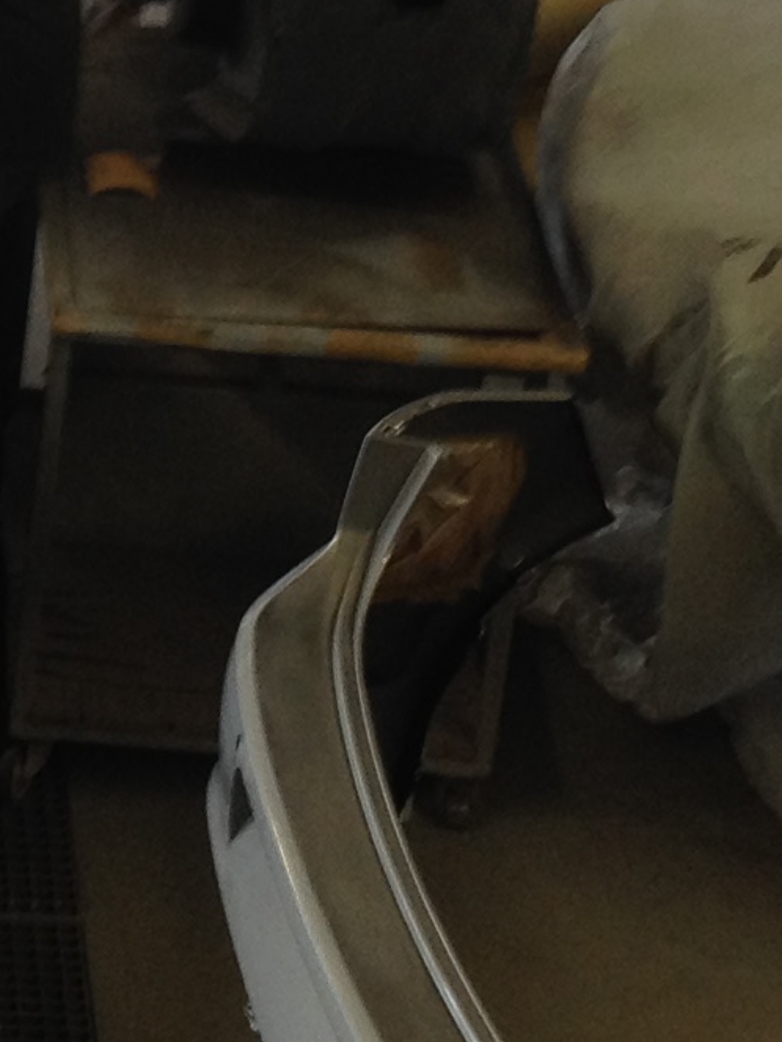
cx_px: -129
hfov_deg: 8.5
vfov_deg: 11.2
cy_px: -334
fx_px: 5181
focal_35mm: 172
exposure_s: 1/40
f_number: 2.4
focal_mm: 4.28
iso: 50
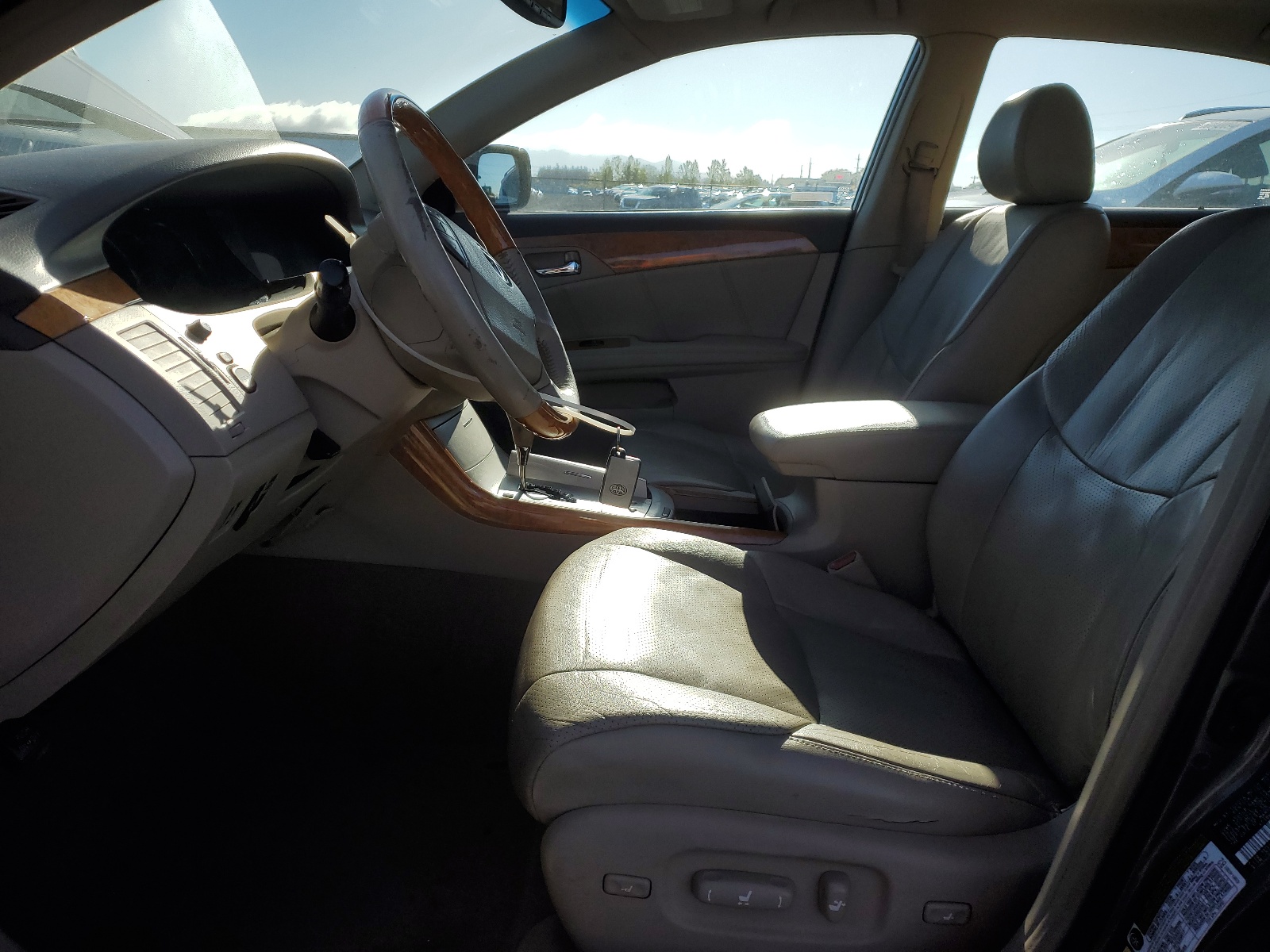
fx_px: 954
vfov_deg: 53.1
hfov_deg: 67.3
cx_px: 635
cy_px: 476
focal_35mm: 26
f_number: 1.5
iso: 50
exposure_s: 1/3333
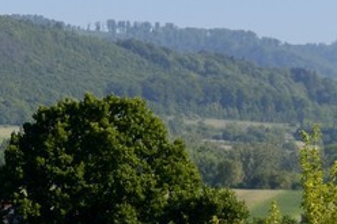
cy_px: 289
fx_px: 3742
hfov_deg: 4.9
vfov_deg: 3.4
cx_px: -749
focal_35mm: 400
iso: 200
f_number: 10
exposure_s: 1/250
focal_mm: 62
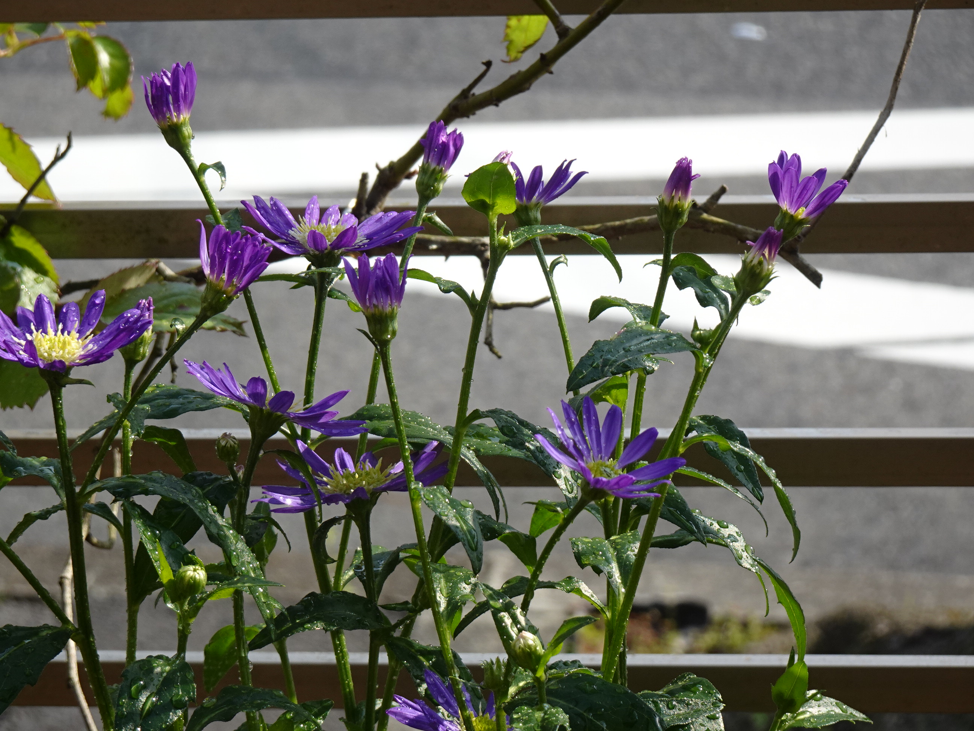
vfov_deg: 10.7
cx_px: 487
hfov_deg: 14.3
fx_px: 3883
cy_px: 366
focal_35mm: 138
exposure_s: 1/200
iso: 80
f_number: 5.6
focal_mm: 21.87
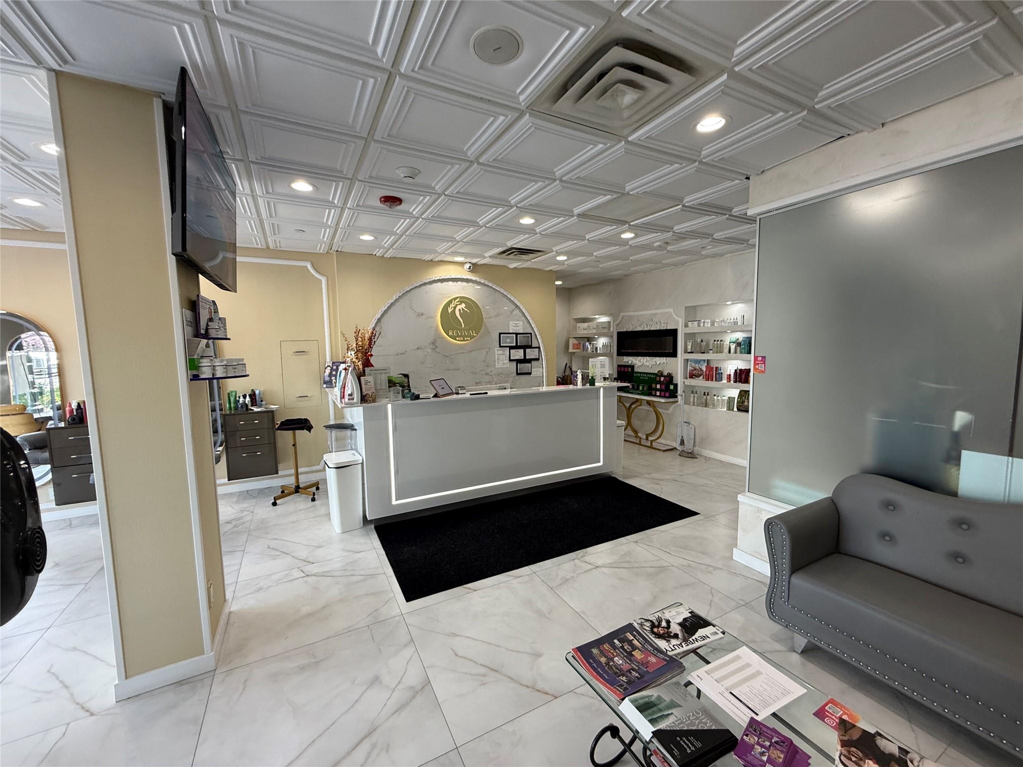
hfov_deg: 102.1
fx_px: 414
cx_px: 512
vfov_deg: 85.7
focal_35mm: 14
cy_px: 384
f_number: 2.2
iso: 100
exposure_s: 1/120
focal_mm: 2.22
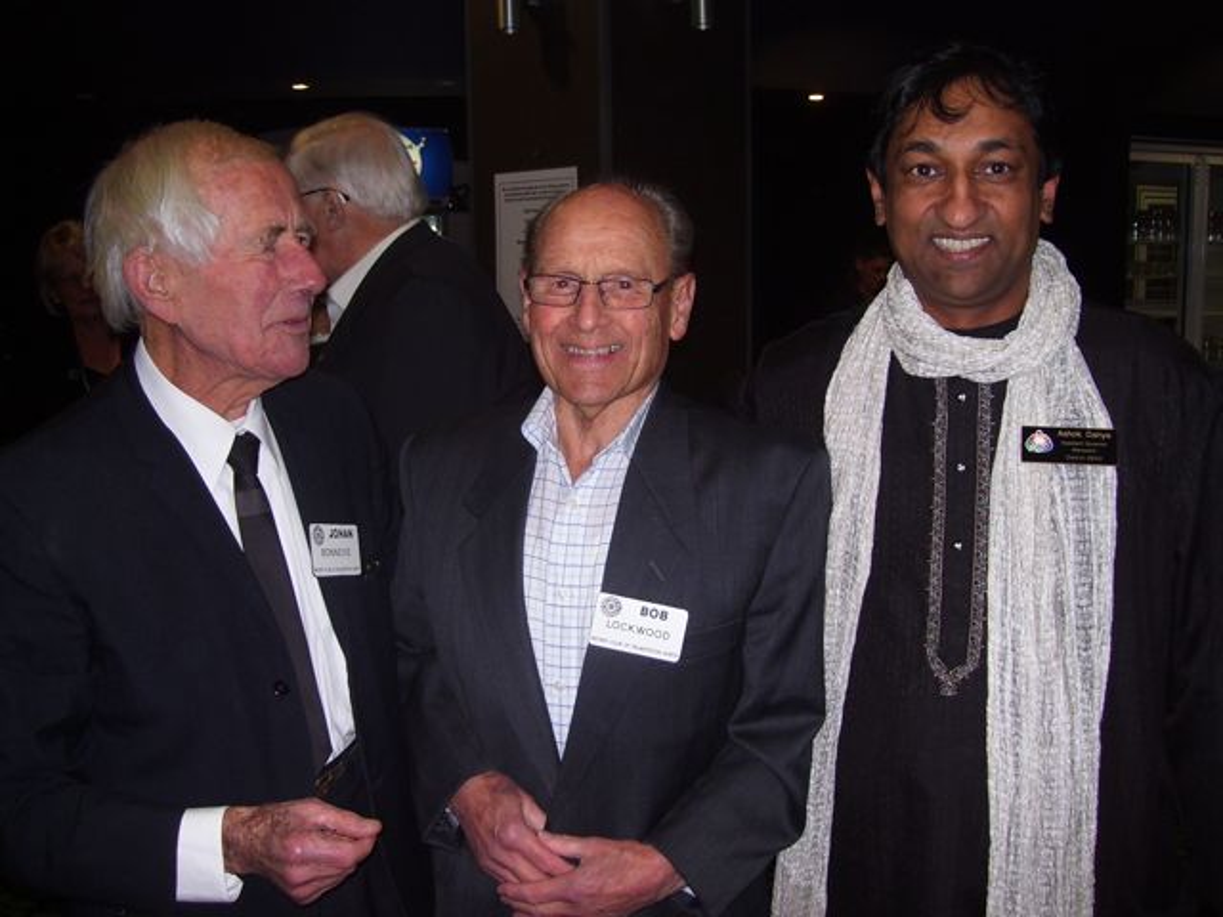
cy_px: 458
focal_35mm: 36
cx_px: 612
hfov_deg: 51.4
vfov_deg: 39.7
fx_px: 1272
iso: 80
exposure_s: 1/60
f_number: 2.7
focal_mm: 6
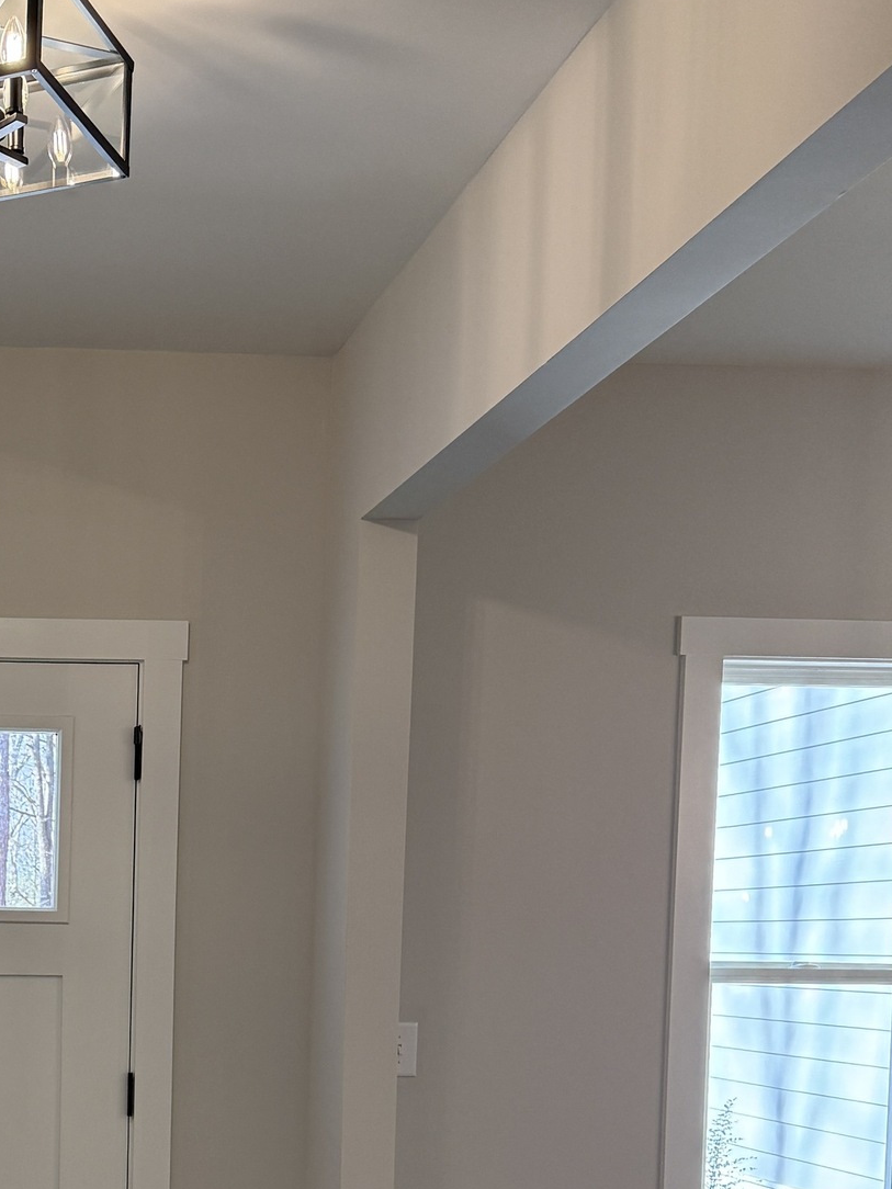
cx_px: -47
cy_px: 1043
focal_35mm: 51
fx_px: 1752
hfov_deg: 26.6
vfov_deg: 35.5
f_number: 1.78
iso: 200
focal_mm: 6.76
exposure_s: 1/188
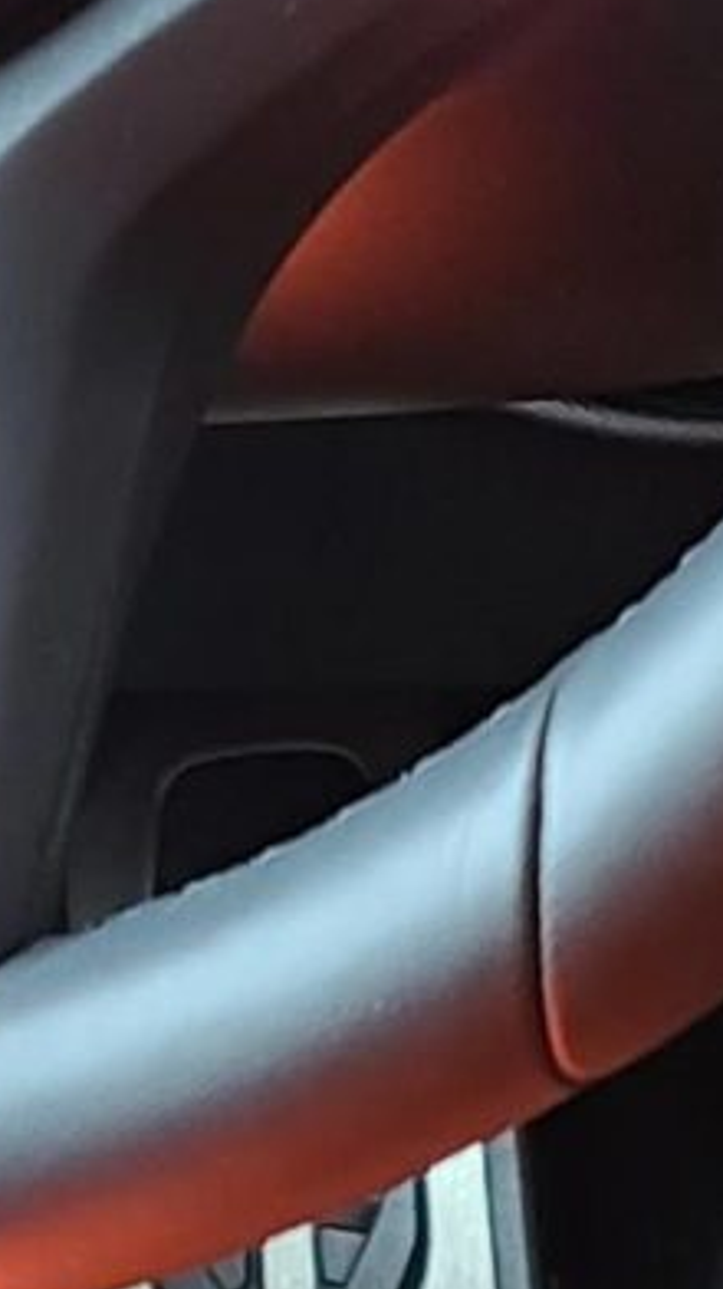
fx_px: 6077
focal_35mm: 178
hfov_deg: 5.8
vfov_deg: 12.1
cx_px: 2846
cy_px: 842
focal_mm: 7
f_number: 1.8
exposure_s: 1/59
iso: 100
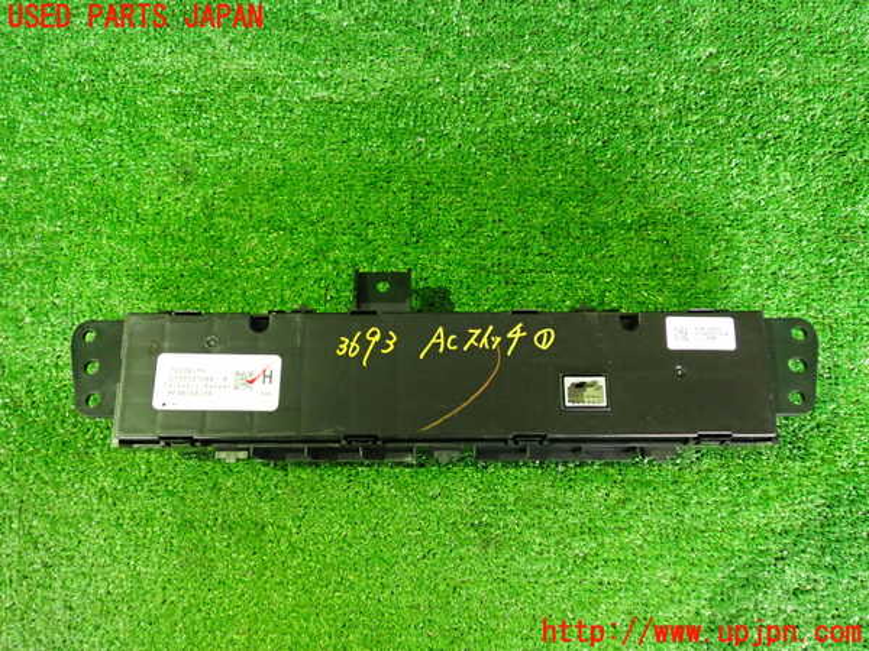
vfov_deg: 46.8
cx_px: 434
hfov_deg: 60.0
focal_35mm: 30
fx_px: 753
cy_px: 326
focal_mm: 5.4
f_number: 2.3
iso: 800
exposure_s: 1/25
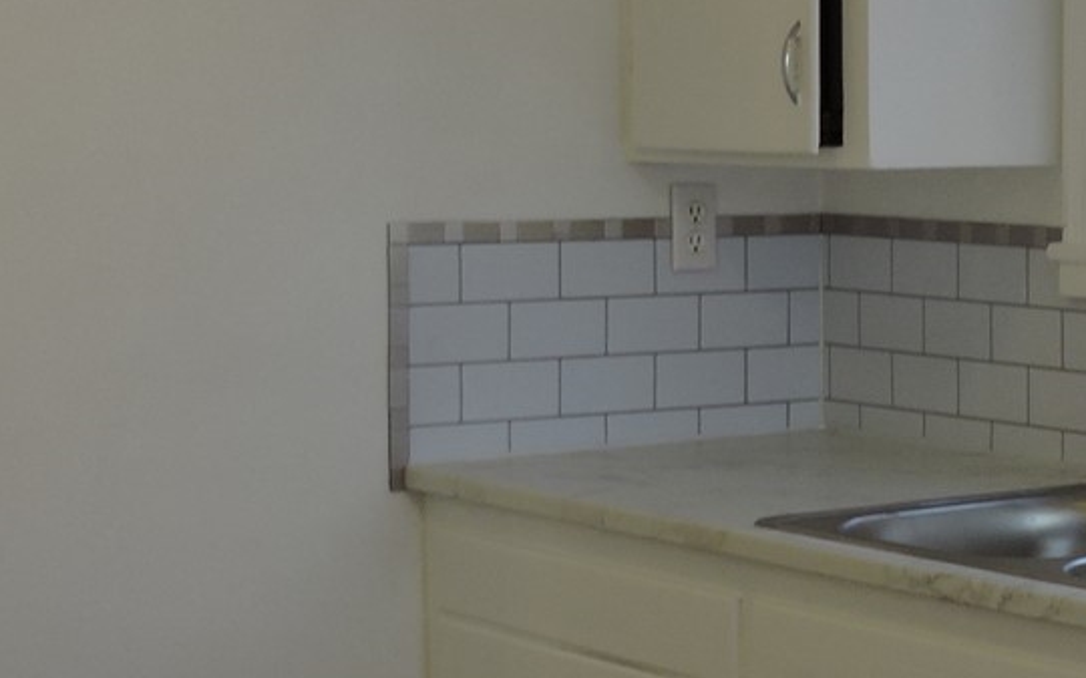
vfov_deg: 11.9
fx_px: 3254
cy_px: 356
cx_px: 1140
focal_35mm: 110
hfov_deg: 18.4
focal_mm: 6.3
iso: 100
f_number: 3.8
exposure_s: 1/30
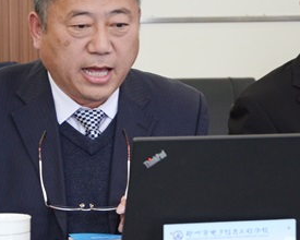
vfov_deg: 8.1
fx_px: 1687
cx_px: 104
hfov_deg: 10.2
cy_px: 109
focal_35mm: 190
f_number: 5.3
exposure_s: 1/80
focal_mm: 62
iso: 1000
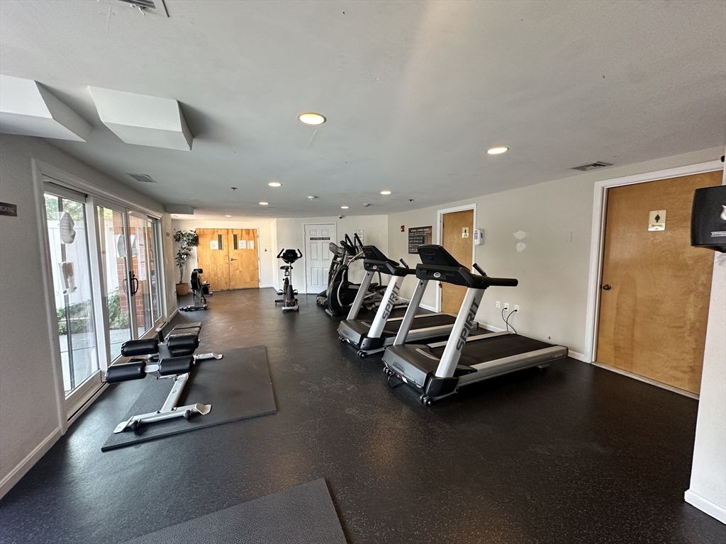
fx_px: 294
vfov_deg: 85.7
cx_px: 363
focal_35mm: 14
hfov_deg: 102.1
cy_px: 272
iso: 250
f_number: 2.2
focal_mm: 2.22
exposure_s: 1/99
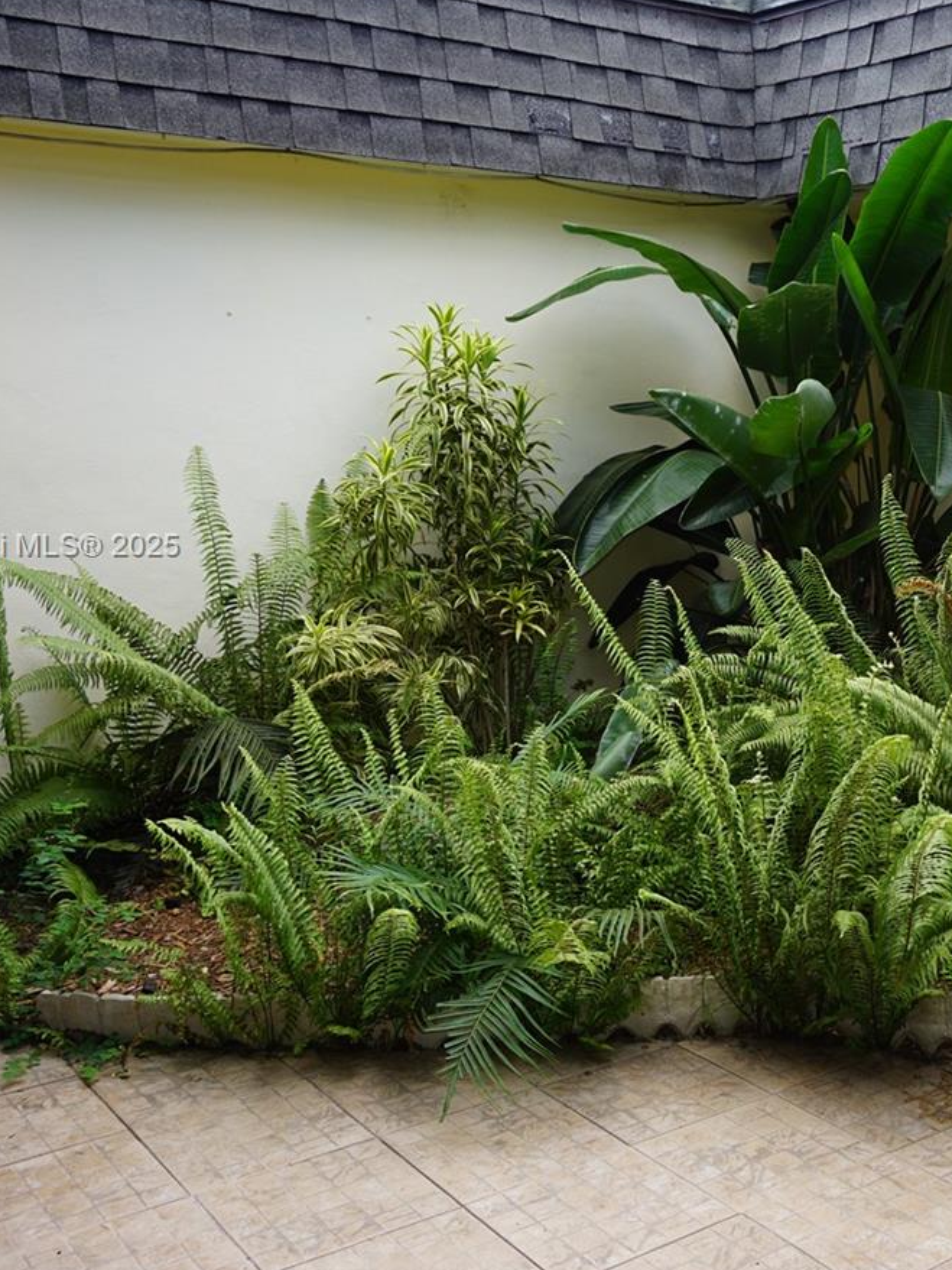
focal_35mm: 42
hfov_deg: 32.5
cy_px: 548
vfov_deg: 44.7
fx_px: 1540
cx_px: 873
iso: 100
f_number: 5.6
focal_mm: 16
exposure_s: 1/60
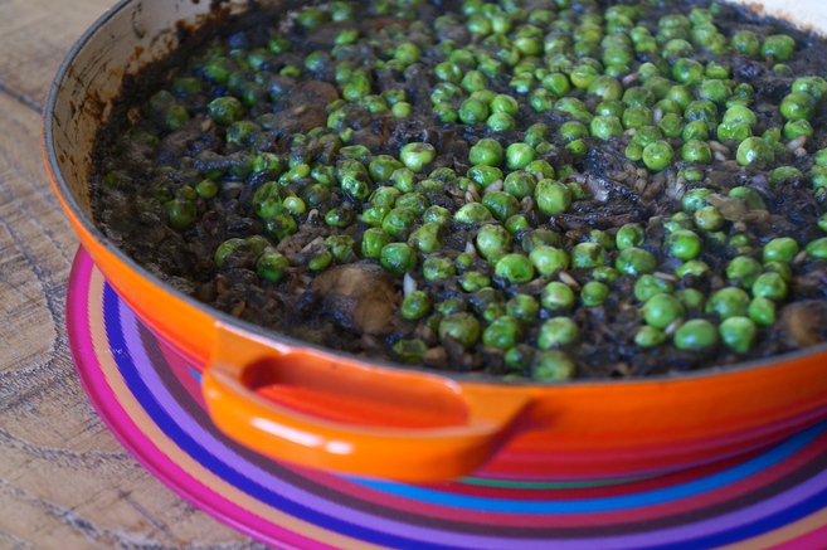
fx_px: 1377
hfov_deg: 33.4
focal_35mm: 60
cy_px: 275
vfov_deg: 22.6
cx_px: 414
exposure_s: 1/80
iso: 640
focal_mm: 40
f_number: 4.5
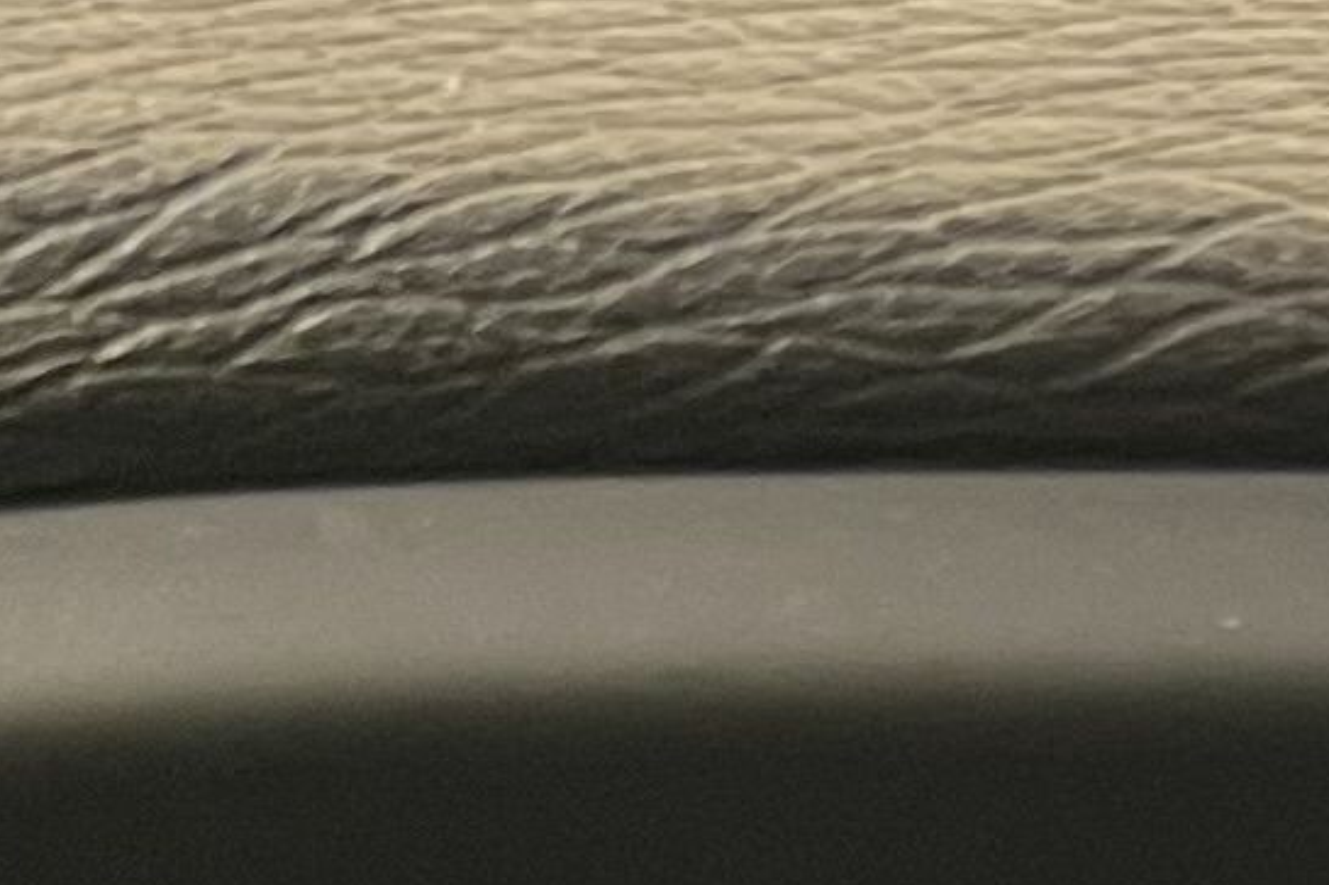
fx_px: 7381
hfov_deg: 10.0
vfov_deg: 6.3
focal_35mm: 200
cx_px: 2009
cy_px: 2653
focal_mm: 5.7
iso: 250
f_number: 1.5
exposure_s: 1/50
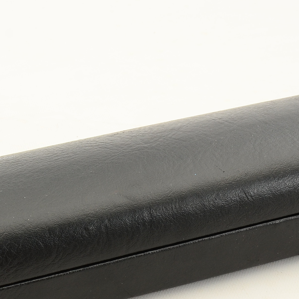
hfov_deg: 18.8
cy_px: 249
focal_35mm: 91
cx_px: 50
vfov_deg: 18.8
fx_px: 892
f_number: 13
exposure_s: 1/60
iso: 320
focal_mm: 23
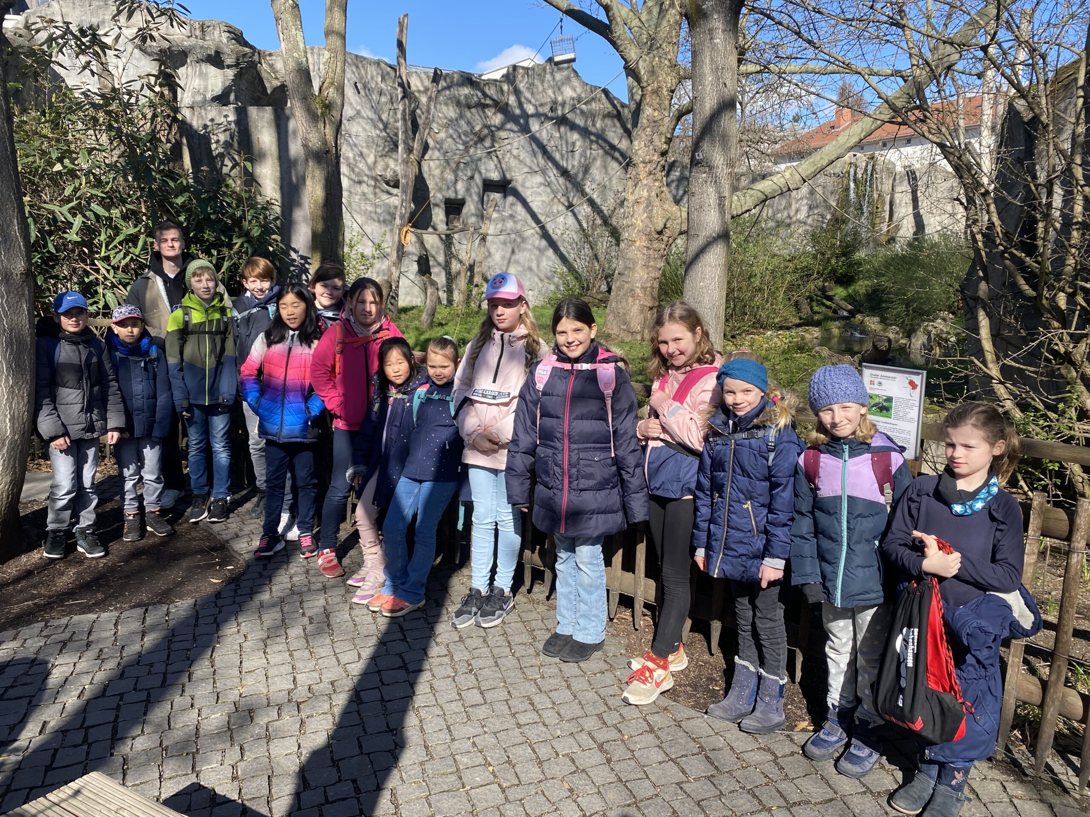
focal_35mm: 26
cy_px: 408
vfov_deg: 53.1
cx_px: 545
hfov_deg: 67.3
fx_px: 819
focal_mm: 4.25
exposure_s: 1/1629
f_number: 1.8
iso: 32
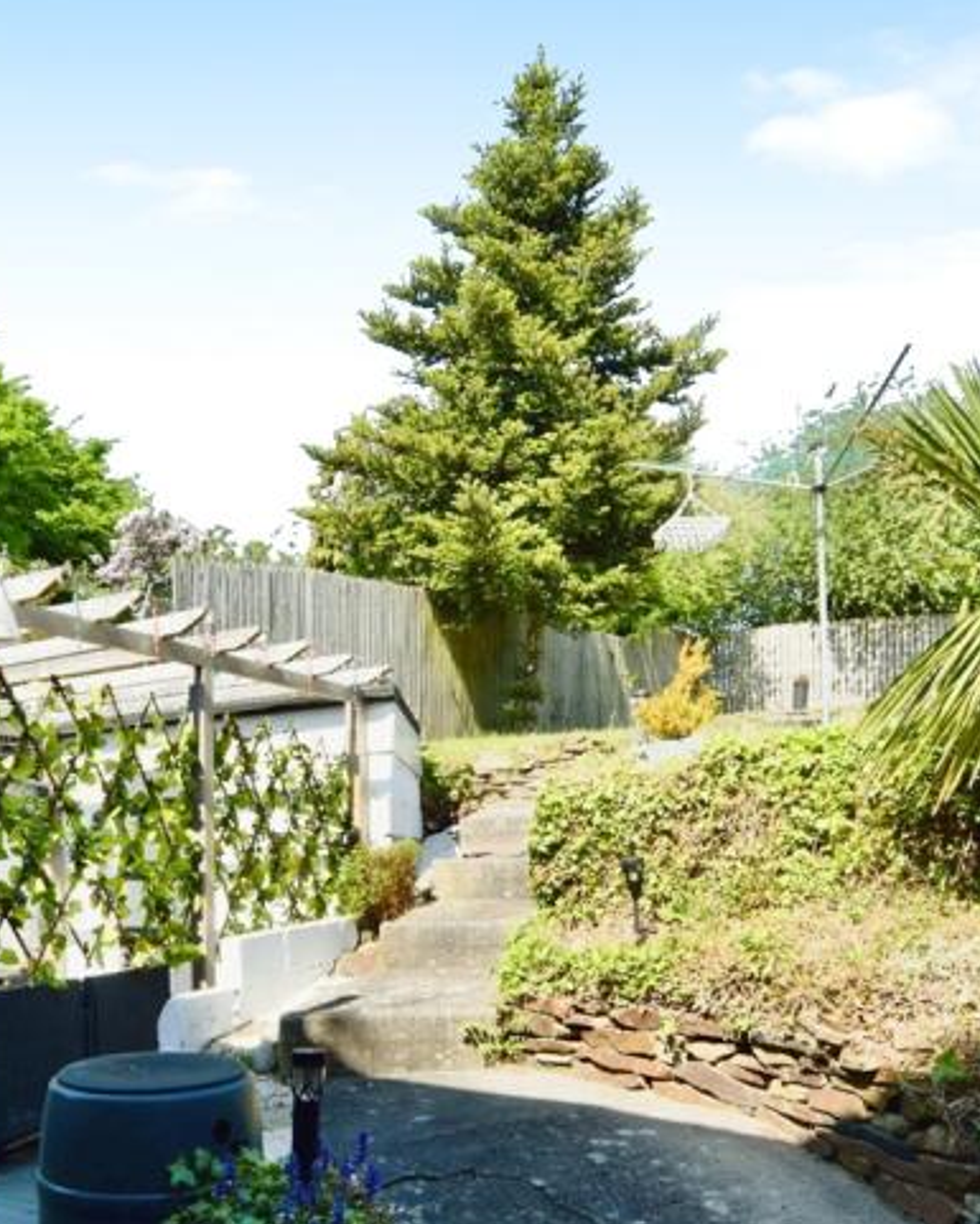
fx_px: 1015
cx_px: 333
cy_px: 690
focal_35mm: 28
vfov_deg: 62.0
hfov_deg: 50.7
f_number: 8
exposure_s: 1/250
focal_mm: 14
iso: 200
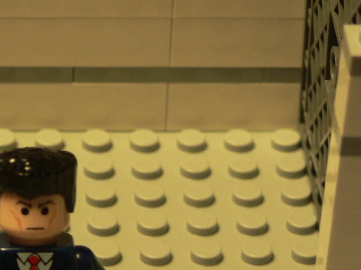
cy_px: 244
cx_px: 44
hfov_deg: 8.8
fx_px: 2346
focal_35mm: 225
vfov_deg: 6.6
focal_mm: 17.3
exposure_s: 1/4
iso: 100
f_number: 3.2
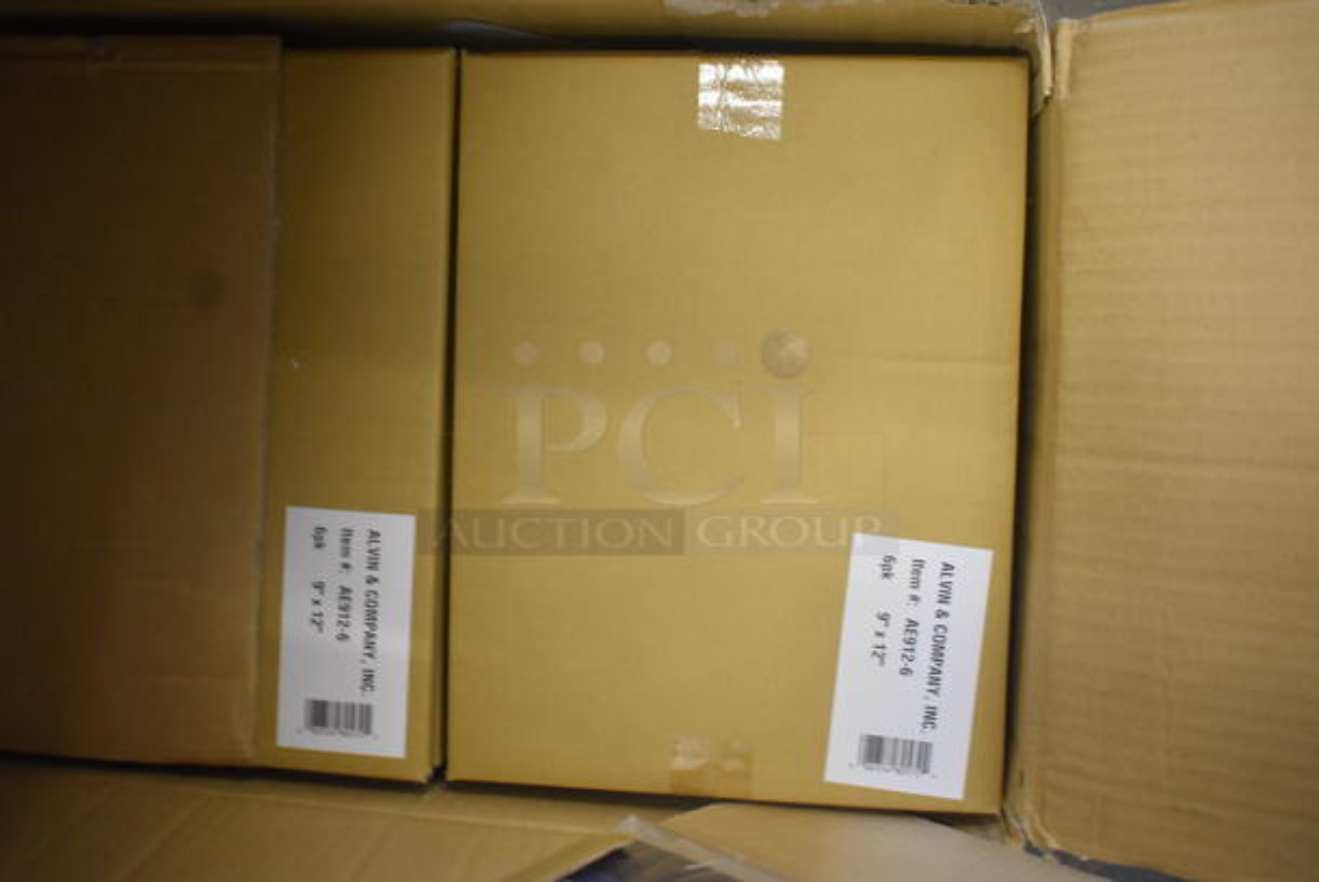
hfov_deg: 53.1
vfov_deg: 37.0
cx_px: 660
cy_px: 441
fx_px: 1320
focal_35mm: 36
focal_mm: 24
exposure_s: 1/125
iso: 1800
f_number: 4
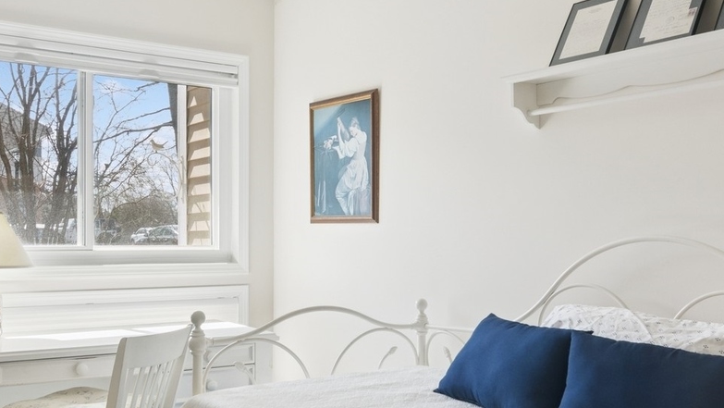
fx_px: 749
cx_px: 319
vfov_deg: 30.4
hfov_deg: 51.5
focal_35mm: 39
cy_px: 242
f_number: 8
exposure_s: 1/13
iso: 200
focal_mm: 12
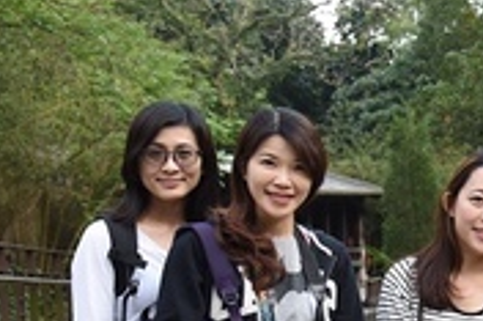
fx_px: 1515
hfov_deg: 16.5
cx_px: 724
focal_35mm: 113
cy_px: 340
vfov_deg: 11.9
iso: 800
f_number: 6.3
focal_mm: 31
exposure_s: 1/160
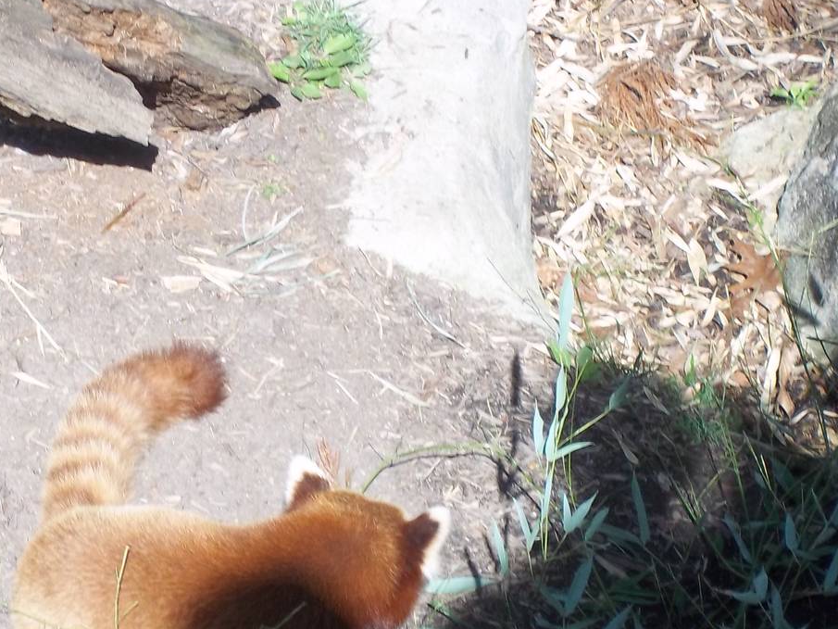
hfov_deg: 10.3
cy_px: 445
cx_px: 275
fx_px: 4624
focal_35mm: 191
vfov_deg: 7.8
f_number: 5.6
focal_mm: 19.5
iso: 80
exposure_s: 1/160
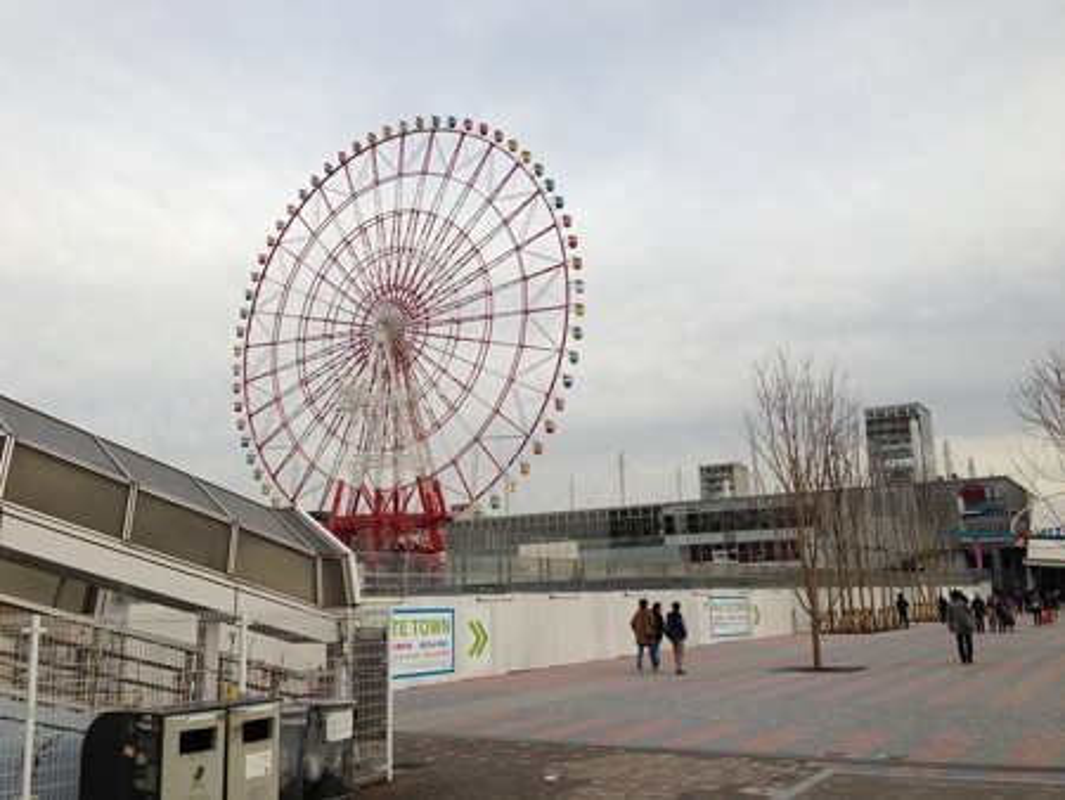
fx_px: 1016
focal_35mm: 33
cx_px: 532
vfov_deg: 43.0
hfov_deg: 55.3
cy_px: 400
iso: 50
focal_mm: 4.13
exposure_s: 1/874
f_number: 2.4
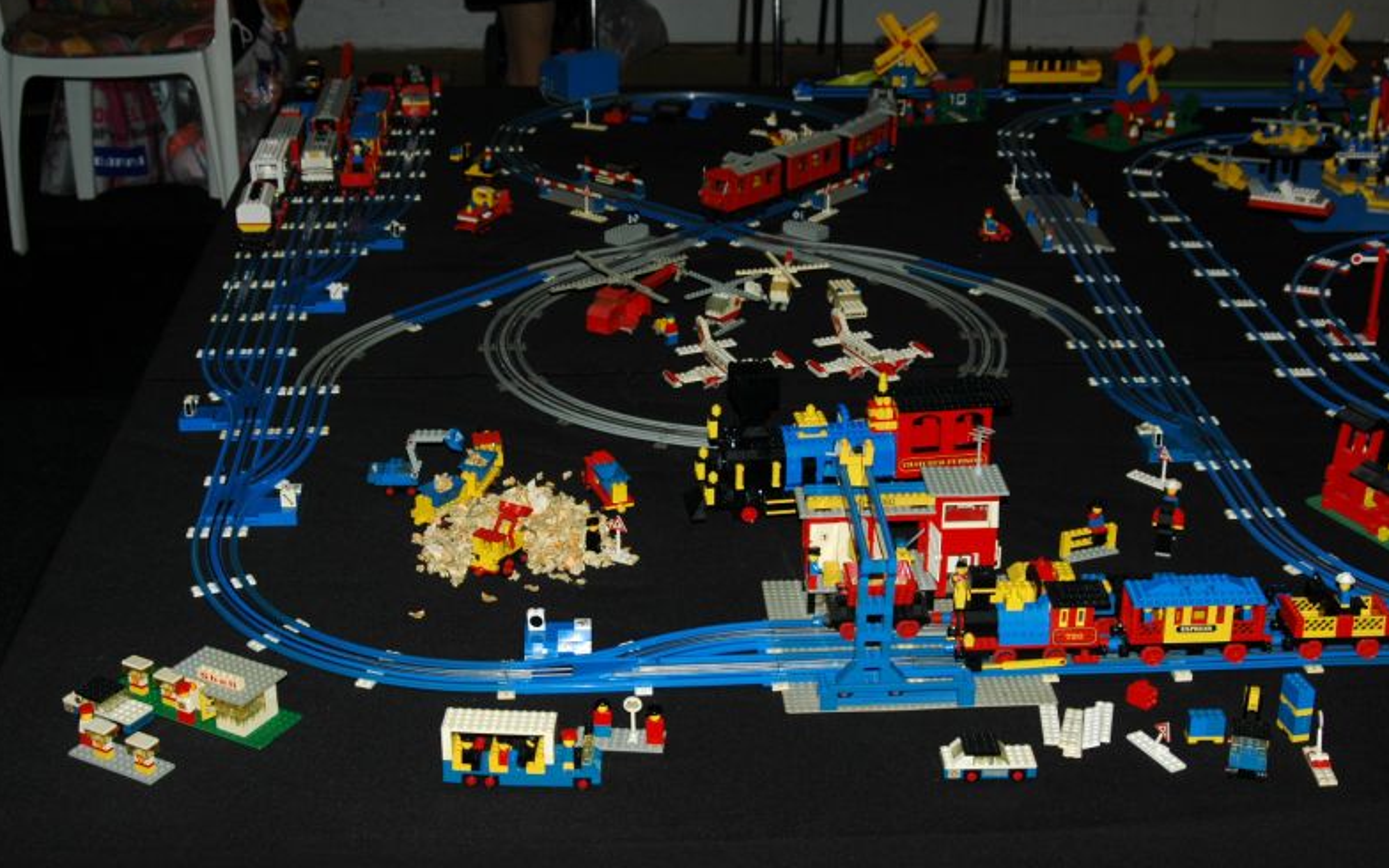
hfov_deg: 37.2
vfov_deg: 23.8
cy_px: 446
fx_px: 2064
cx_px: 698
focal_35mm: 55
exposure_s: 1/125
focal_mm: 35
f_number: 5.6
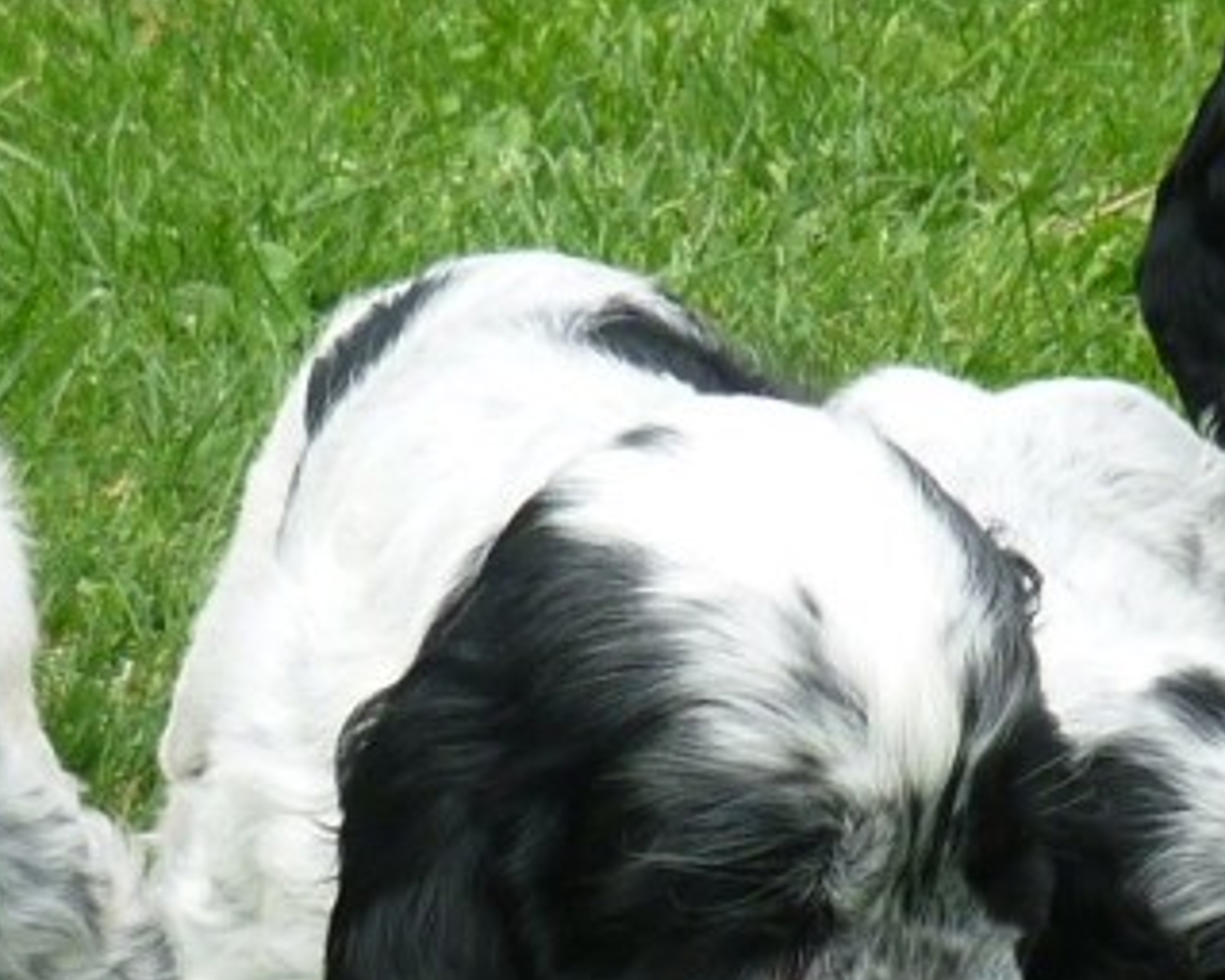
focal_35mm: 76
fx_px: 2755
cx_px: 499
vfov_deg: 20.1
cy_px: 584
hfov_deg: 25.0
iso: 80
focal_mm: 5.5
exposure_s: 1/500
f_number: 2.8
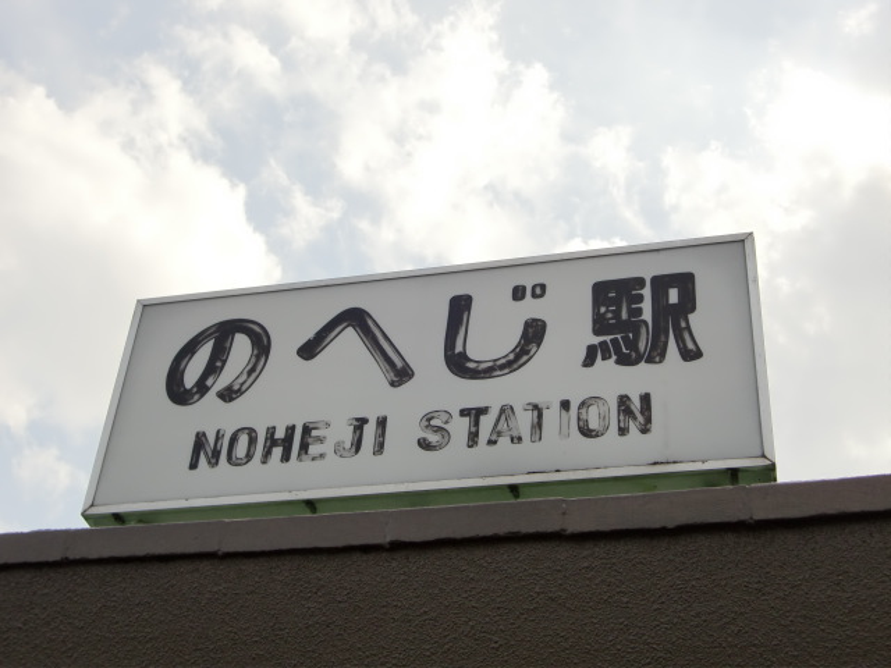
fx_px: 1416
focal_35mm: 55
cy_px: 334
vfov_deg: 26.6
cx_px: 446
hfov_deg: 34.9
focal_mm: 9.8
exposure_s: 1/800
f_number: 3.6
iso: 64
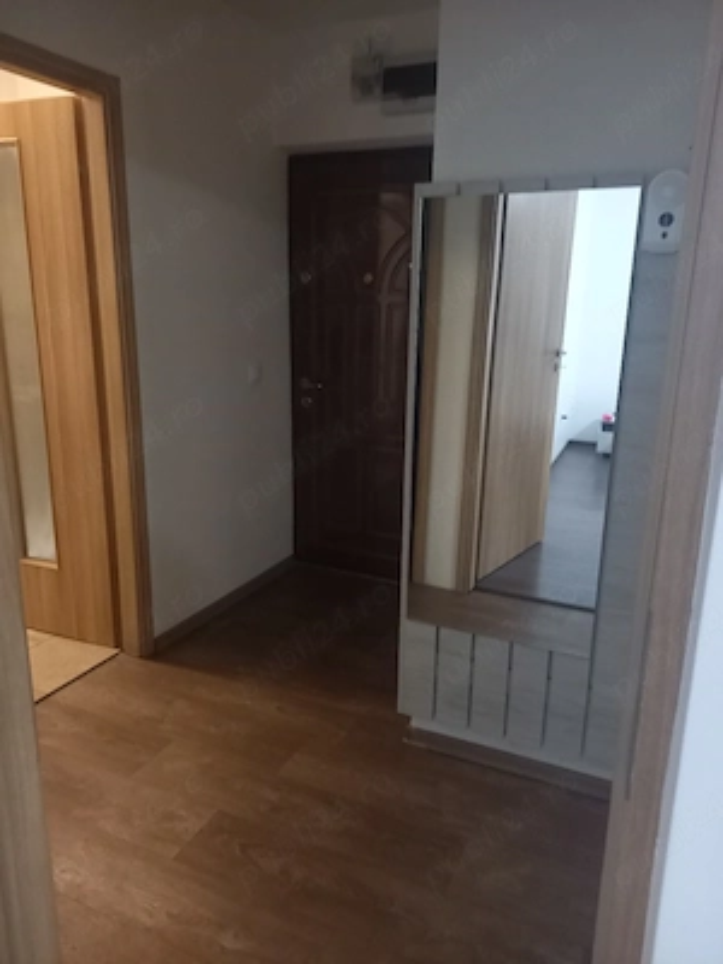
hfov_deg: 54.9
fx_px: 696
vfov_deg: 69.4
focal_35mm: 25
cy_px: 482
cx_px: 362
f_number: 1.8
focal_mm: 4.65
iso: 1250
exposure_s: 1/20
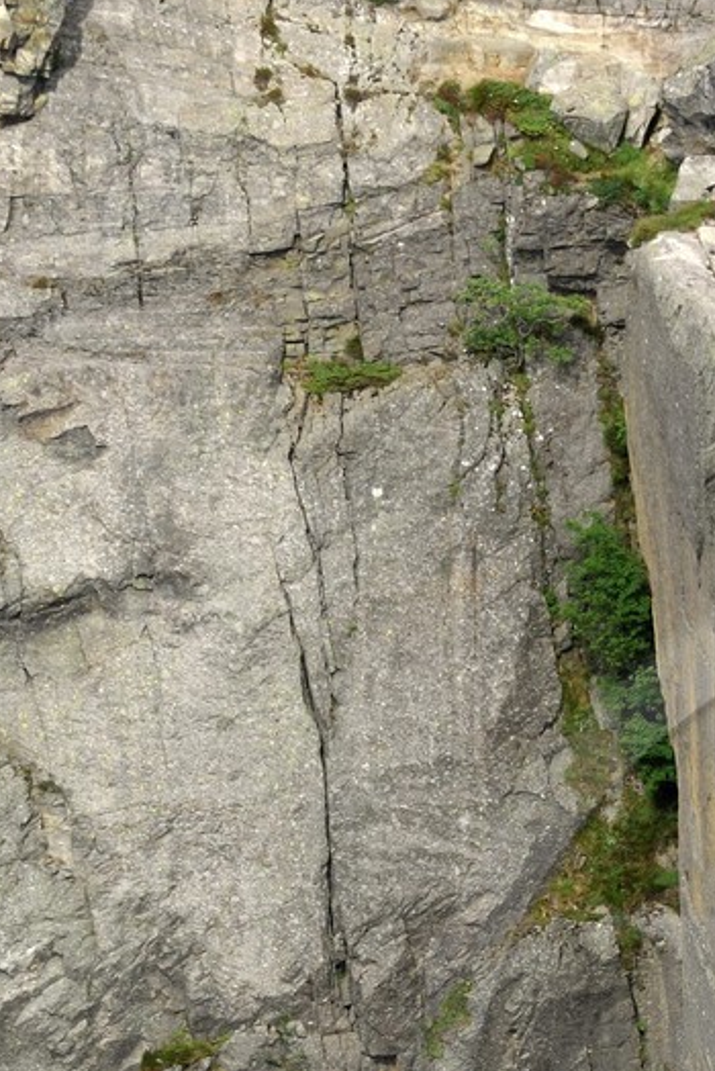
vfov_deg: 6.4
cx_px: 1028
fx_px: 9520
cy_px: 1167
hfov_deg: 4.3
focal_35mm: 320
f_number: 4
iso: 100
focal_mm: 70
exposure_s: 1/750
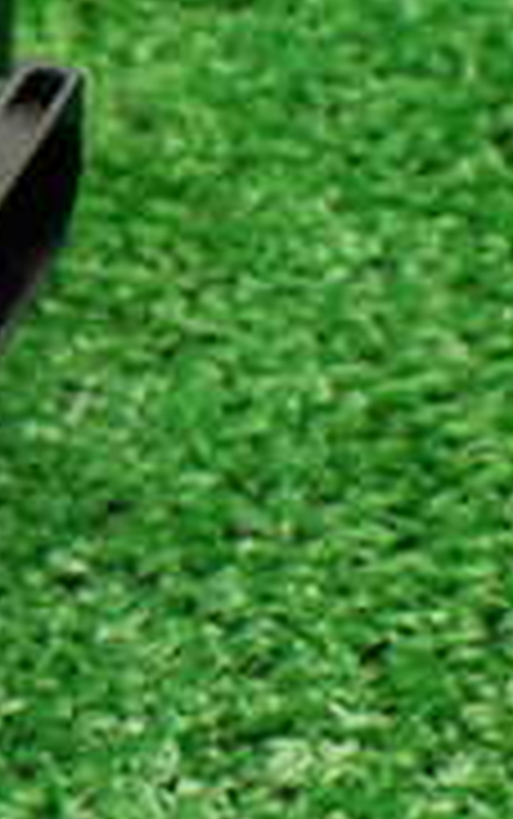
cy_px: 216
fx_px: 2345
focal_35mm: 105
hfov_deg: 10.7
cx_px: -702
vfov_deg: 19.7
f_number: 2.3
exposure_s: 1/125
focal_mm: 5.4
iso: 500
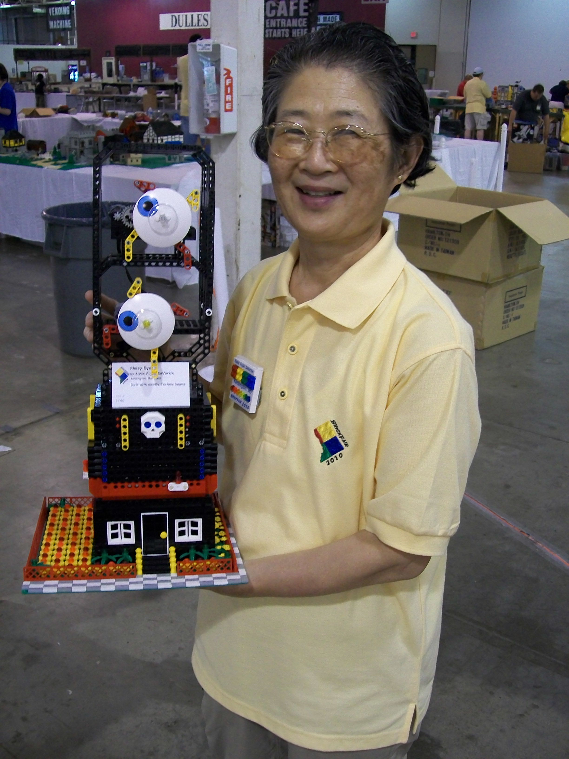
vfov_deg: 51.4
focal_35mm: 36
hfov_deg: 39.7
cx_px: 284
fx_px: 789
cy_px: 380
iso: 160
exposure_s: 1/20
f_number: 2.7
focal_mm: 6
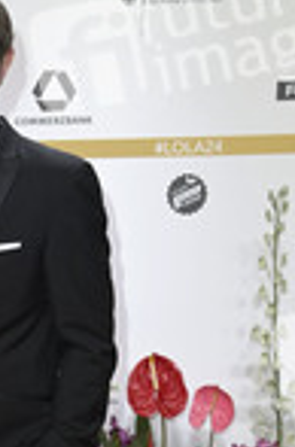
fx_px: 1622
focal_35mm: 131
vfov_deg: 15.3
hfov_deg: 10.2
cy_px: 499
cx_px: -91
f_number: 5
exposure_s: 1/250
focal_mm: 48
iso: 640
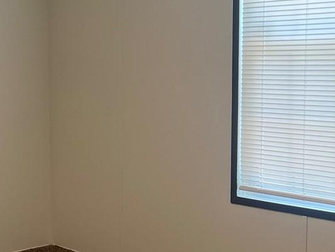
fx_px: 755
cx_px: 111
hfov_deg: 24.9
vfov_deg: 18.9
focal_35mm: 78
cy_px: 134
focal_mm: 5.7
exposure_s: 1/60
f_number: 1.5
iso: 80
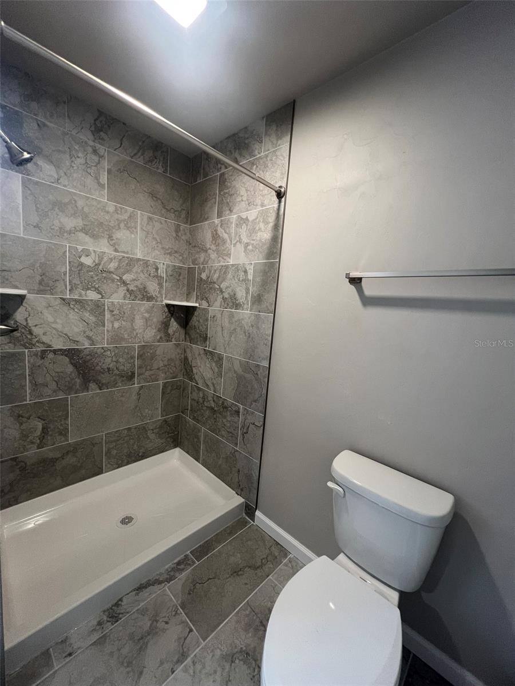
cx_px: 258
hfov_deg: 89.9
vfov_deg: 106.2
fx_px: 258
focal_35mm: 13
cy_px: 343
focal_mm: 1.57
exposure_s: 1/60
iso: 200
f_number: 1.8
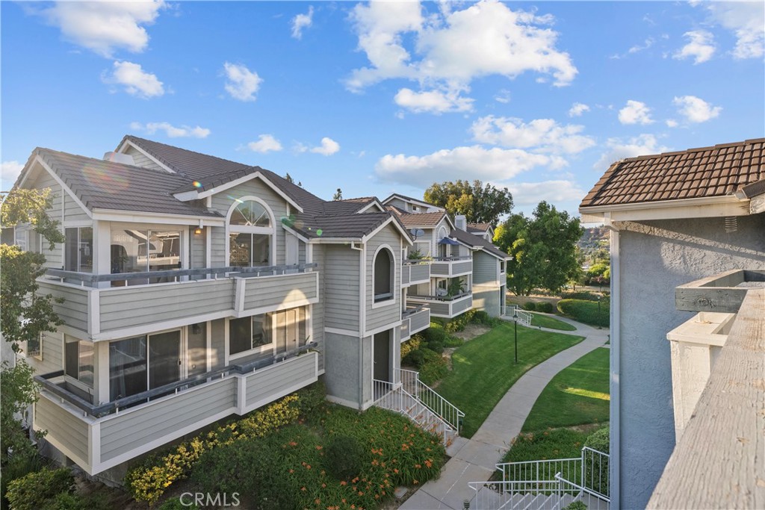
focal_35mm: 16
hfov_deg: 96.7
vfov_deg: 73.8
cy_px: 255
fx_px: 340
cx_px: 382
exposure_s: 1/250
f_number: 10
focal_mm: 16
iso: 400
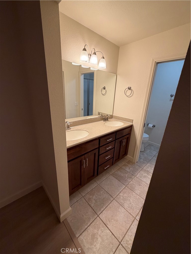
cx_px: 96
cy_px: 127
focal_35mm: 14
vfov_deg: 102.1
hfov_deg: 85.7
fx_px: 103
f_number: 2.2
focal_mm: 2.22
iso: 250
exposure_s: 1/120
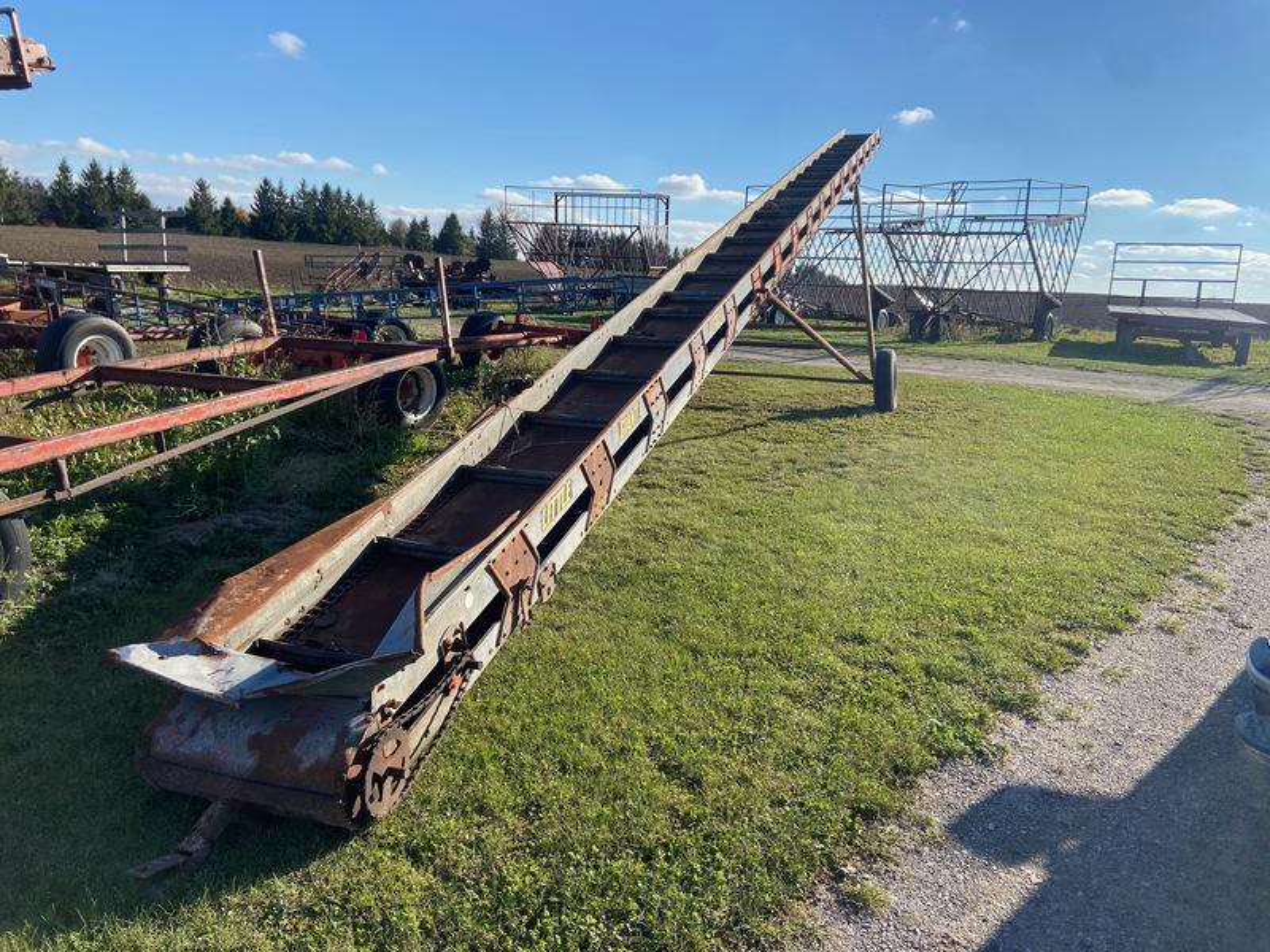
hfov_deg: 67.3
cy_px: 476
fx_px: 954
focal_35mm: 26
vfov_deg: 53.1
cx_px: 635
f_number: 1.8
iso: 32
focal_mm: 4.25
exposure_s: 1/2183
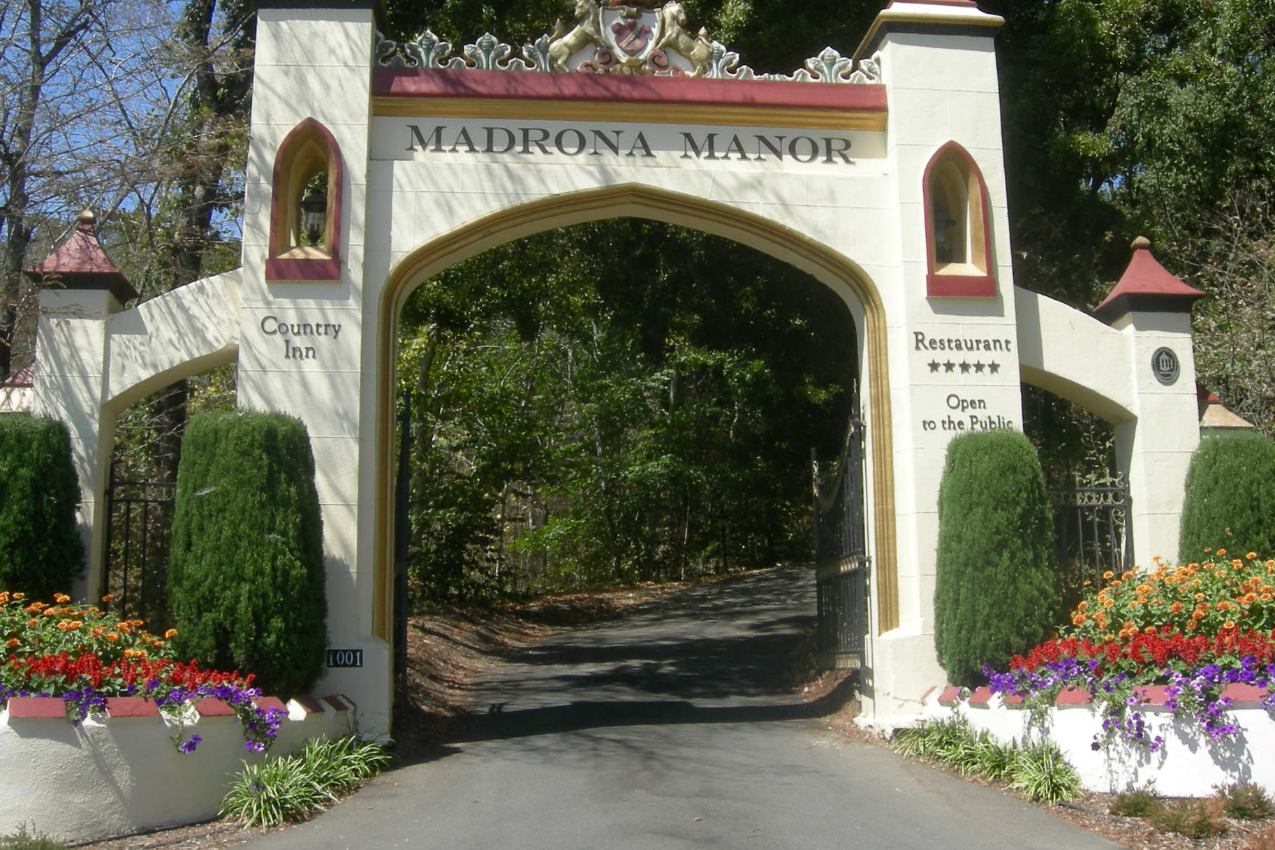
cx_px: 610
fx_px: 1487
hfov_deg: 46.4
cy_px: 339
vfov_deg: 31.8
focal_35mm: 42
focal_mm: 7.5
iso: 64
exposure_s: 1/204
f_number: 6
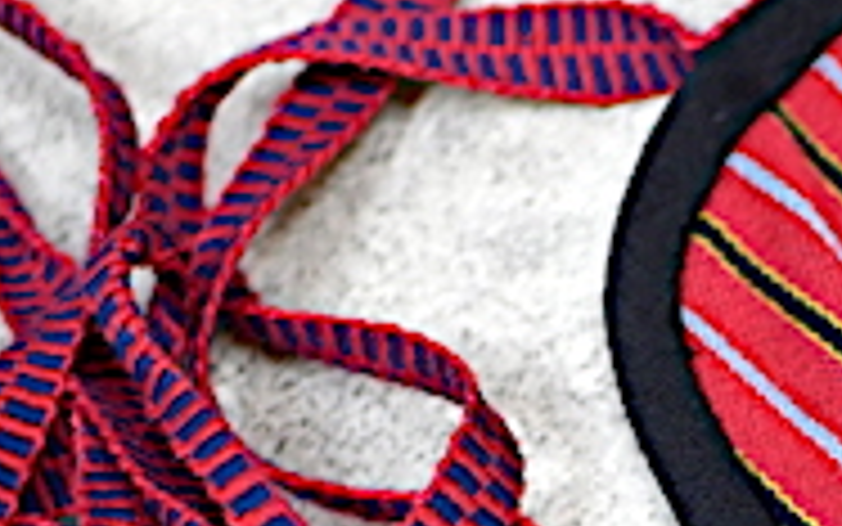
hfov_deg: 11.1
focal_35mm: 181
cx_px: 1295
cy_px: 530
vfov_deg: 7.2
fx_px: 4155
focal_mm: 25
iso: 500
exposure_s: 1/60
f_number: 1.7
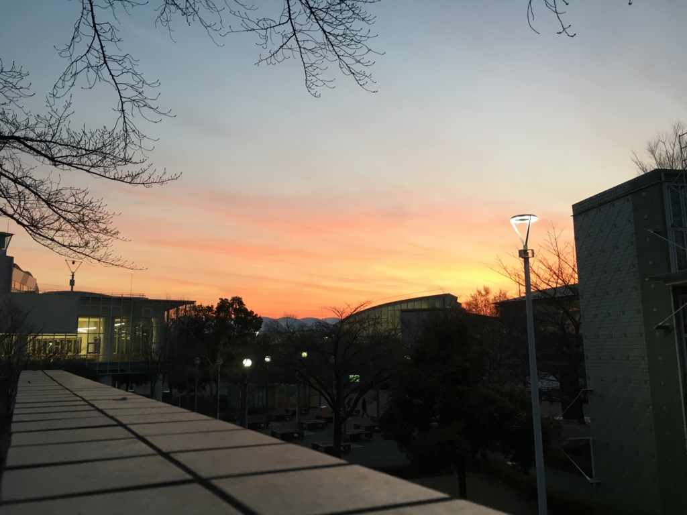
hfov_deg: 61.7
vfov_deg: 48.2
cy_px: 258
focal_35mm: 29
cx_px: 344
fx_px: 576
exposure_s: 1/30
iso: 32
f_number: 2.2
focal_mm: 4.15
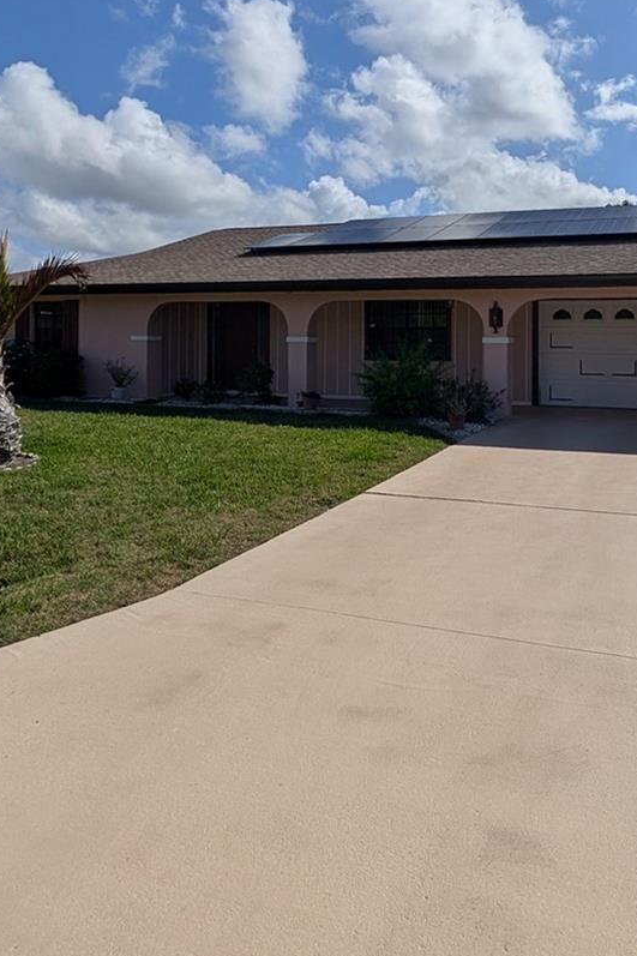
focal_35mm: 25
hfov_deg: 50.4
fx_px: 664
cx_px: 421
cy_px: 341
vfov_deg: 70.0
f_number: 1.7
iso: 50
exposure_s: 1/8333
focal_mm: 2.02
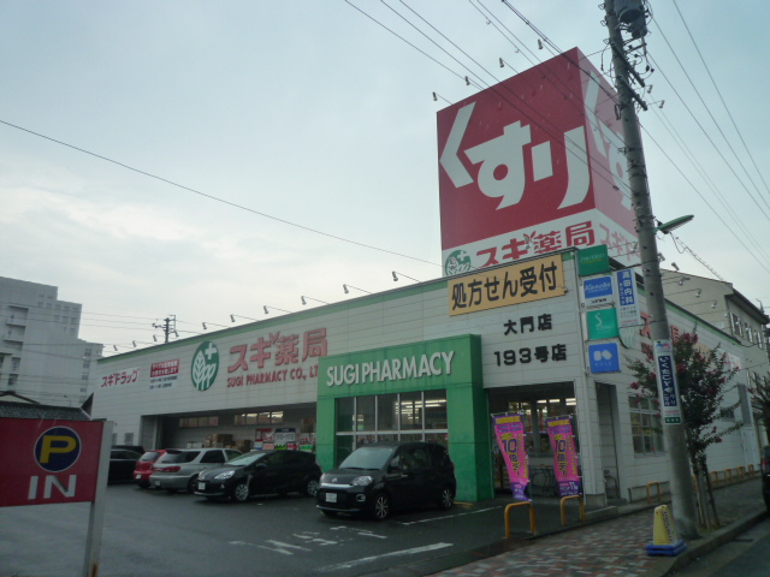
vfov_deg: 54.9
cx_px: 385
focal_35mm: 25
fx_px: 556
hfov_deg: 69.4
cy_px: 288
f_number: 3.5
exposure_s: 1/500
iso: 160
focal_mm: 4.4
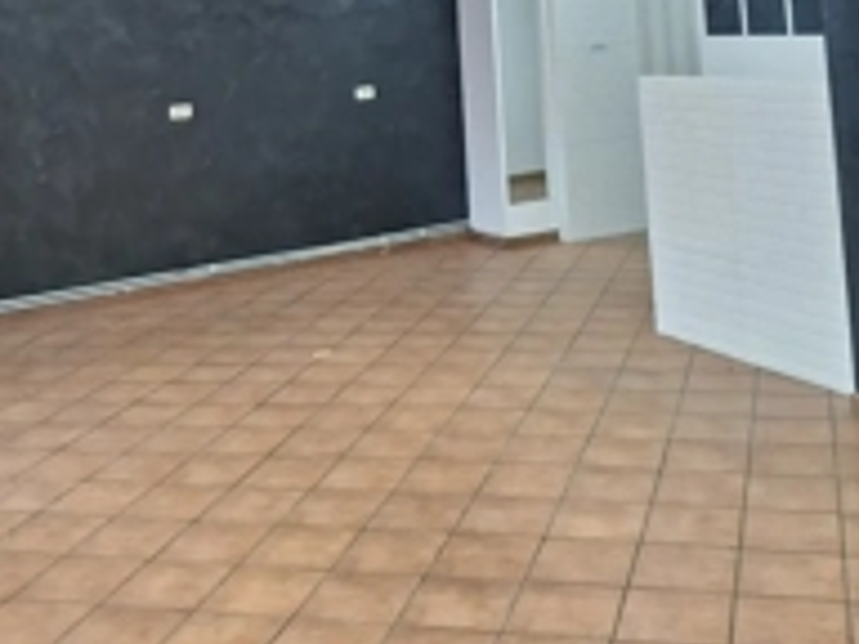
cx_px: 456
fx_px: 1191
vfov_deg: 27.0
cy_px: -116
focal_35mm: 48
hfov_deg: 39.6
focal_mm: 5.54
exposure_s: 1/50
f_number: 1.8
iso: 64
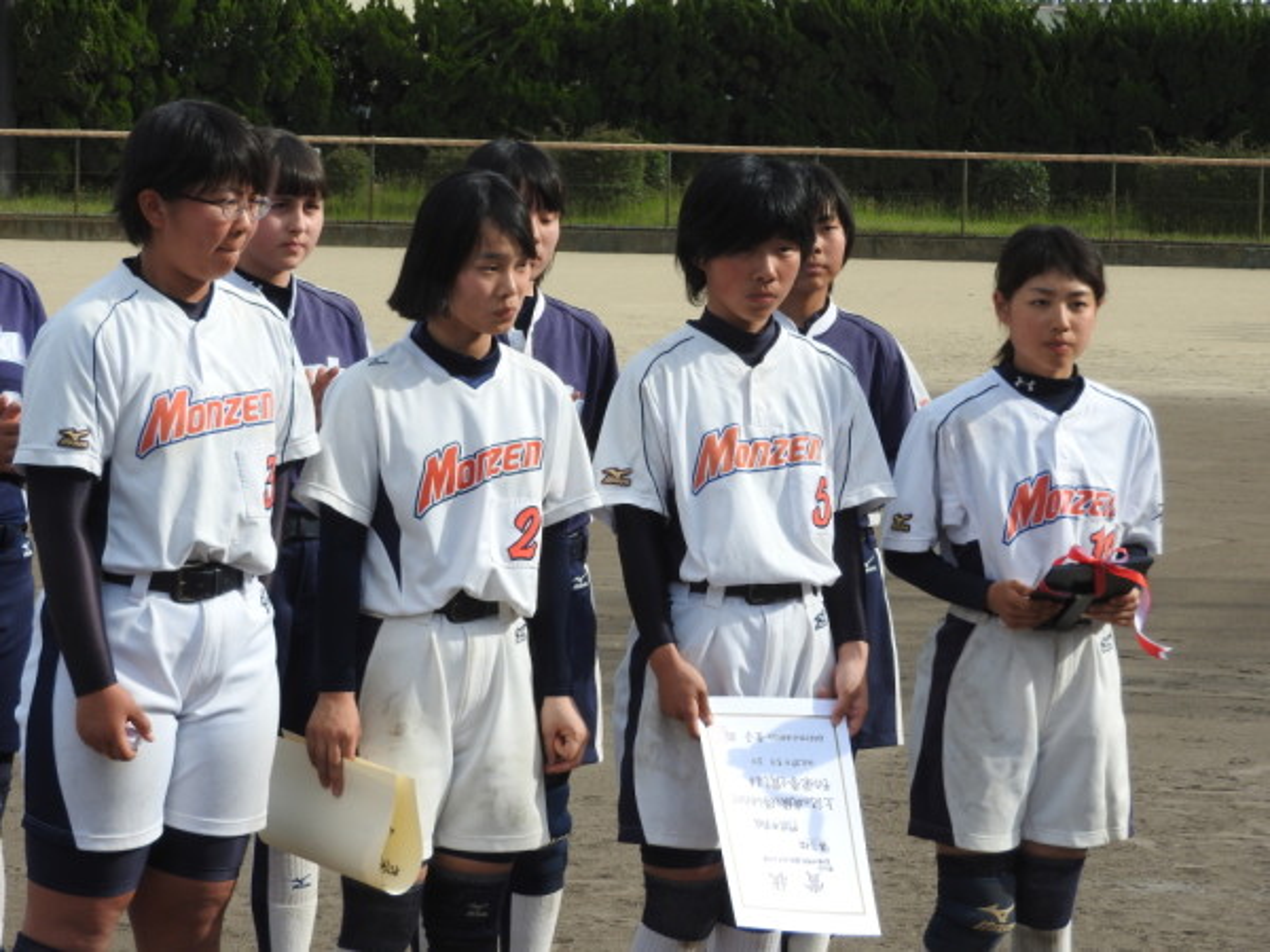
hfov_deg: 13.2
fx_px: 5503
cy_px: 476
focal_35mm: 150
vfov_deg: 9.9
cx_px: 635
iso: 100
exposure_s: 1/400
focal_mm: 26.9
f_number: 5.2
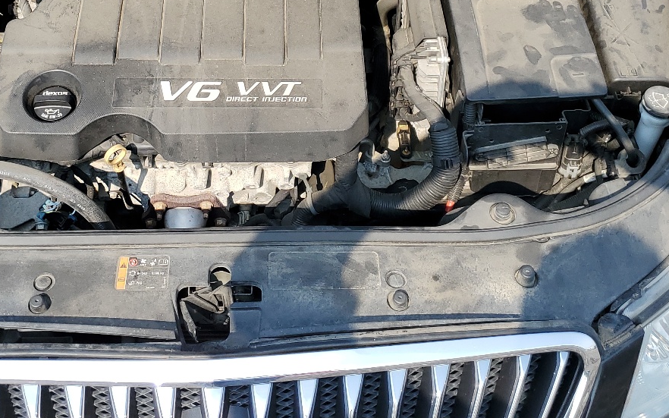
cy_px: -5
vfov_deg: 24.6
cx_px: 237
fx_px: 912
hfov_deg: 39.9
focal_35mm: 50
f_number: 1.5
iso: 50
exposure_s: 1/1429
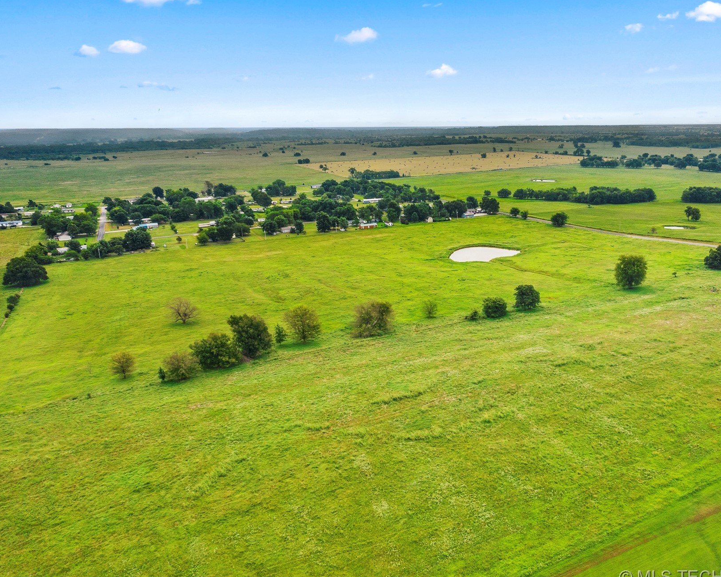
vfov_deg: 54.9
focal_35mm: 26
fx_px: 555
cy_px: 292
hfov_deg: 65.5
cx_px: 424
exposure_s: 1/1000
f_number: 2.8
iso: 100
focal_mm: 8.38
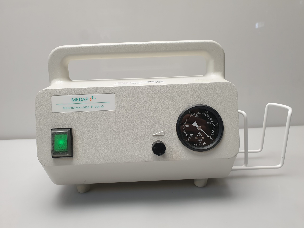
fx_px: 228
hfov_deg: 67.3
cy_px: 114
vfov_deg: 53.1
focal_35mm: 26
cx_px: 152
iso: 64
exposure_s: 1/50
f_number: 2.4
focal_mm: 4.3
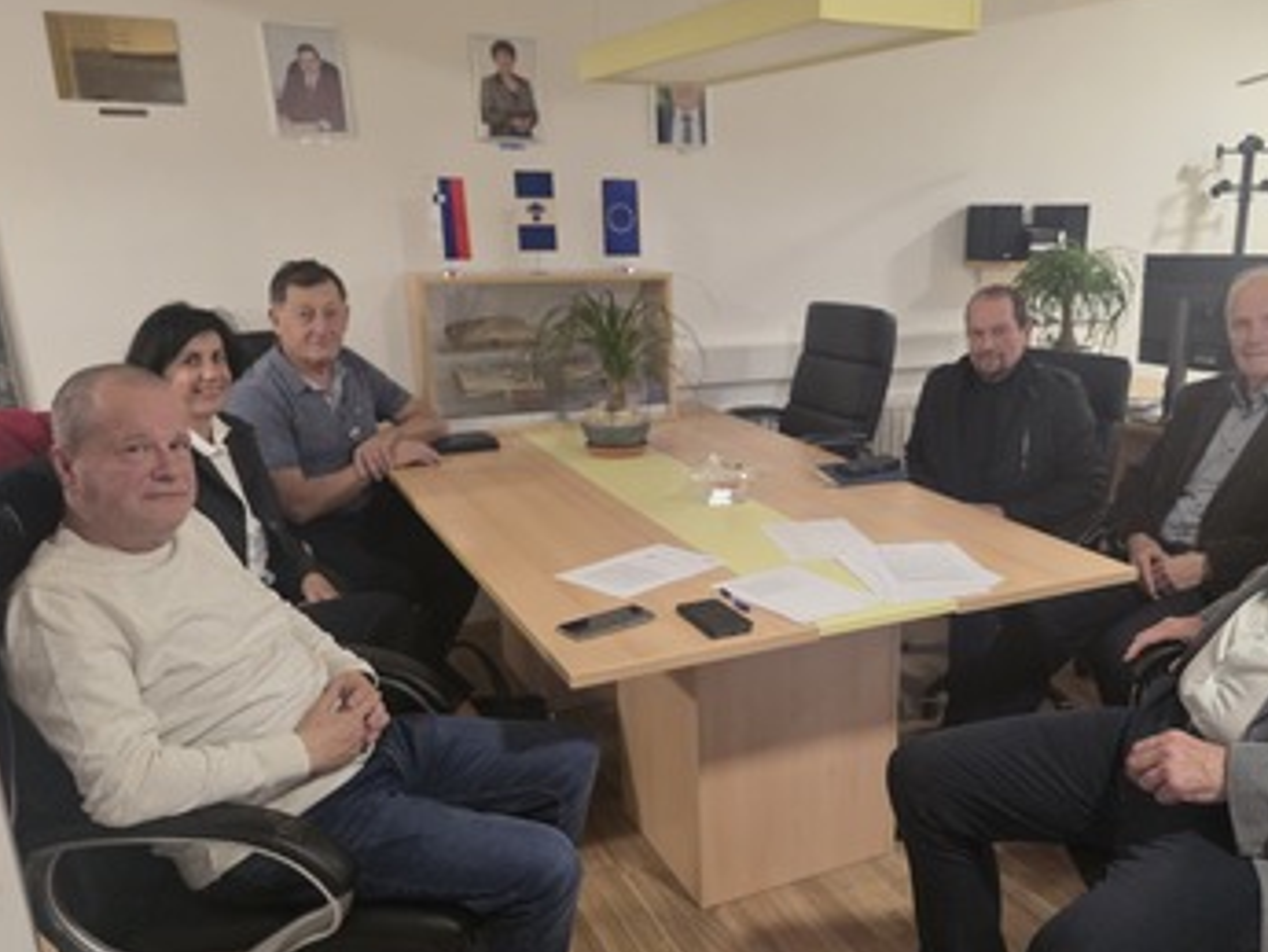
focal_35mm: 30
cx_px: 794
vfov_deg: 46.5
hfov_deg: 59.2
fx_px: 1099
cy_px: 573
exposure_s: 1/100
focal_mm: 6.3
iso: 500
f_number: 1.7
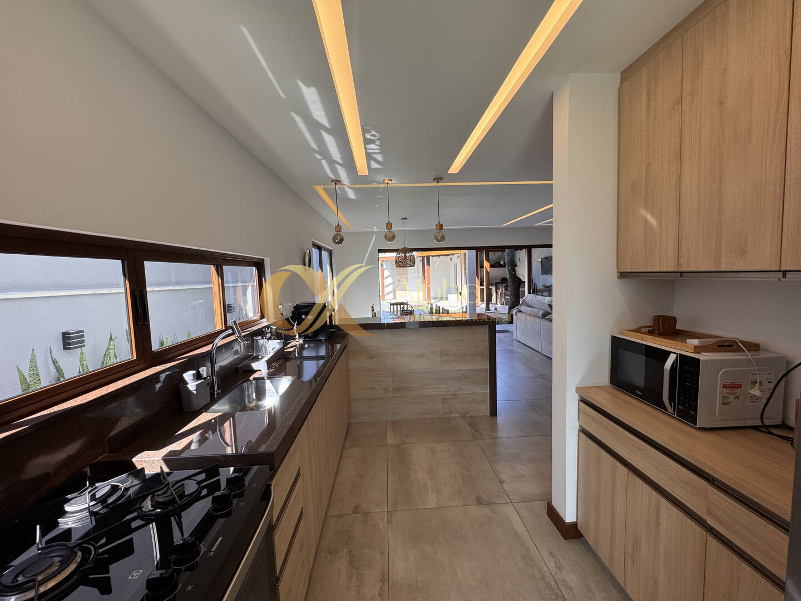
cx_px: 400
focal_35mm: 14
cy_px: 300
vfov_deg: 85.7
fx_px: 324
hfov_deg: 102.1
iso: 40
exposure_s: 1/146
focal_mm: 2.22
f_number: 2.2
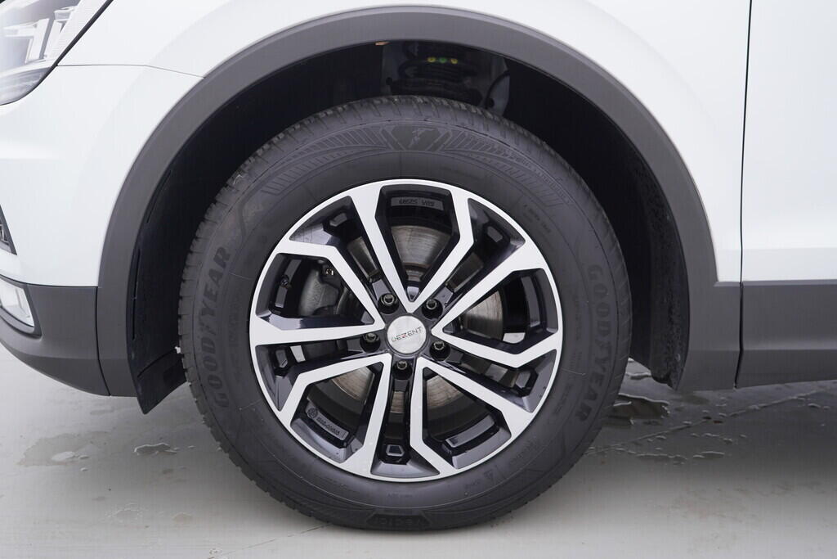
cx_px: 418
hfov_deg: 53.1
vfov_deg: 36.9
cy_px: 280
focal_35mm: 36
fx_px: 837
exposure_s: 1/50
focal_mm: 24
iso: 125
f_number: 3.2
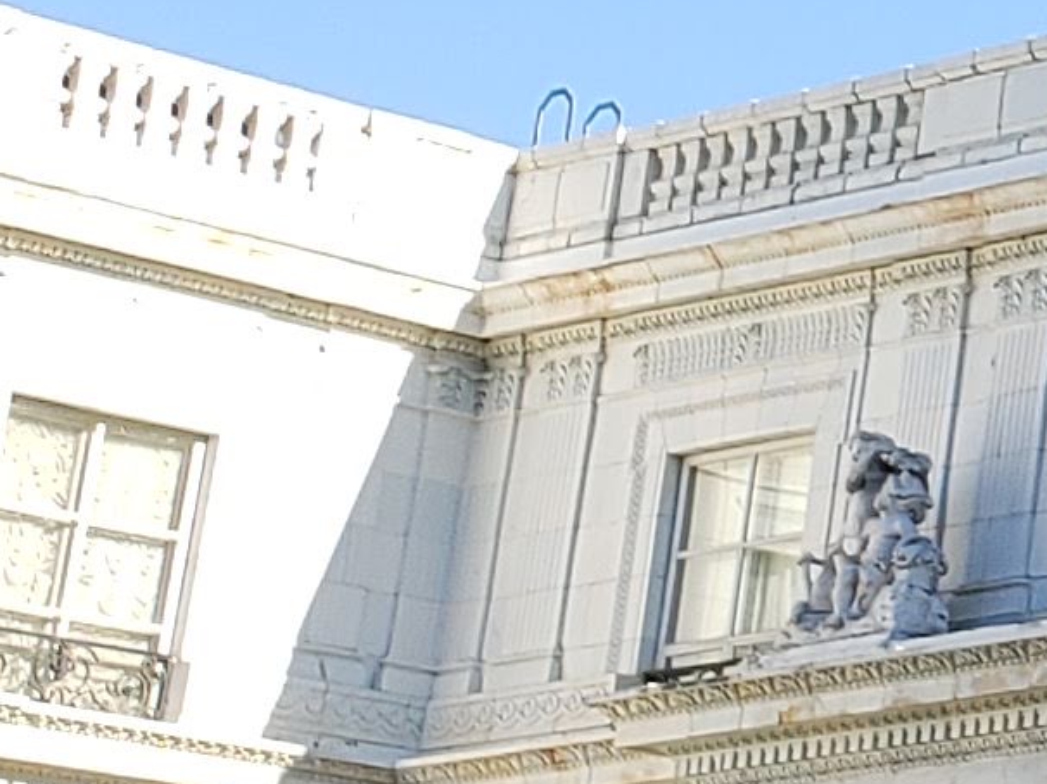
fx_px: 5231
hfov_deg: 9.4
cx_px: 2972
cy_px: -76
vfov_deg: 8.5
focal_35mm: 173
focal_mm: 4.3
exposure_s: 1/634
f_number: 2.4
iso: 50
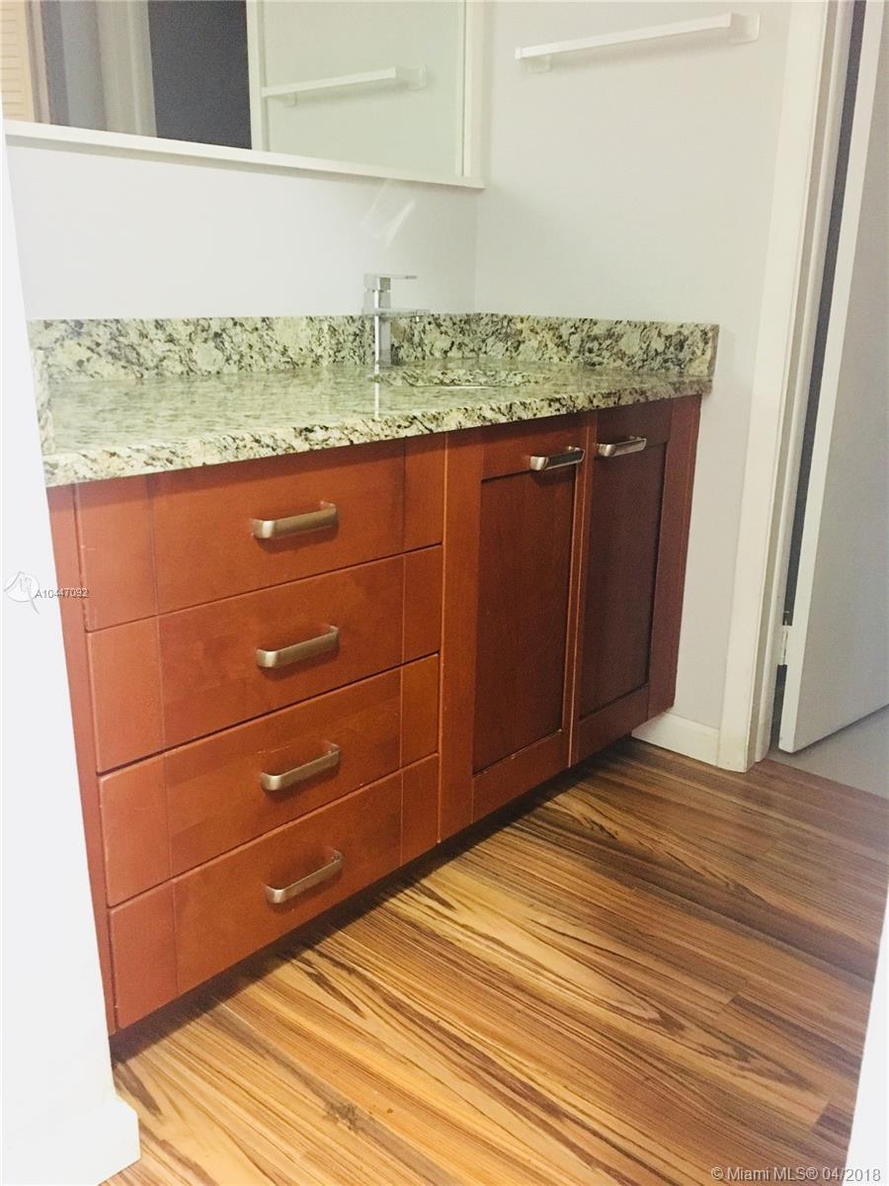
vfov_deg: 61.7
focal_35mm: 29
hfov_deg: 48.2
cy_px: 593
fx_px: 993
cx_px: 444
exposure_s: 1/17
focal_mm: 4.15
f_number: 2.2
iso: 320
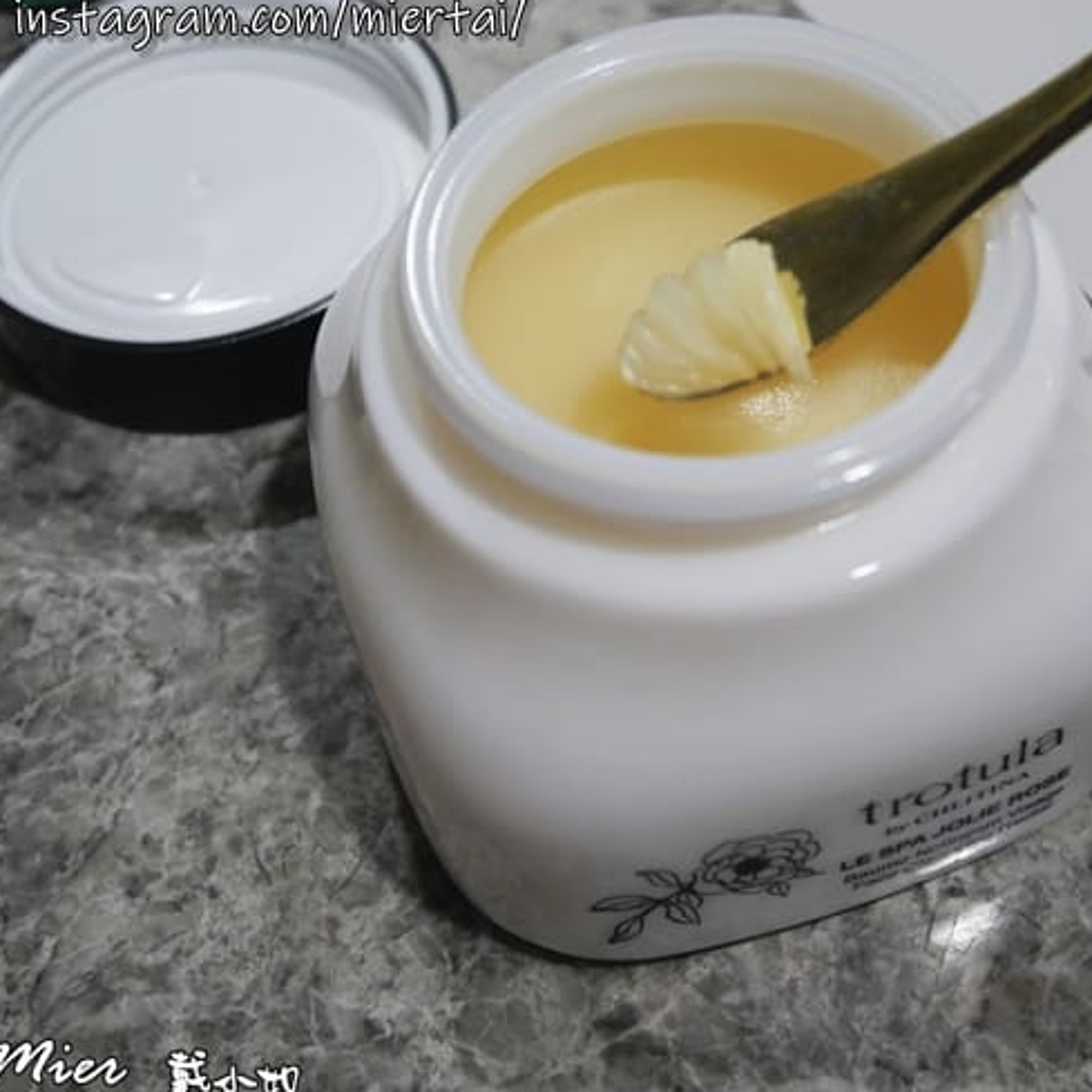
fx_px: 1892
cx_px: 716
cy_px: 545
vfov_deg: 32.2
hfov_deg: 32.0
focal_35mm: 53
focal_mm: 22
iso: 1000
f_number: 4.9
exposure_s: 1/60
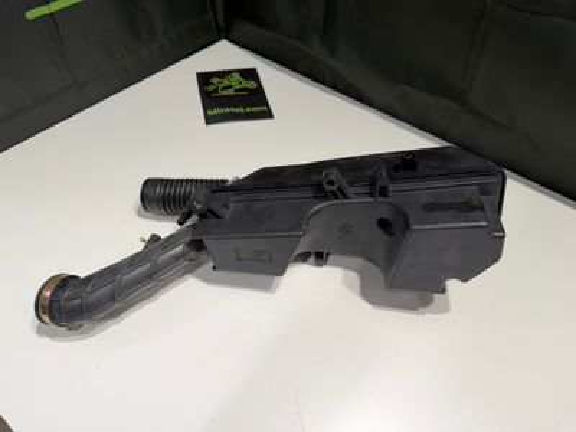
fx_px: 399
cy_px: 216
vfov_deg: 56.8
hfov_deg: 71.6
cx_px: 288
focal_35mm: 24
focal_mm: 6.76
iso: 50
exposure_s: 1/121
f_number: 1.78
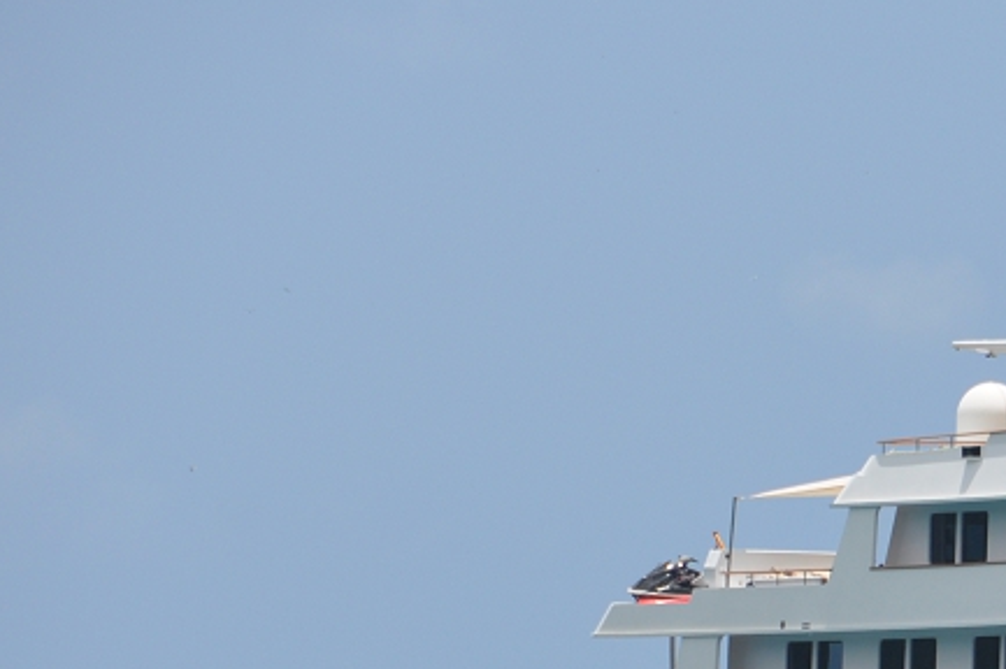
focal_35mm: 709
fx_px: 19797
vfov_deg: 1.9
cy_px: 599
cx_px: 1027
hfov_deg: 2.9
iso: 200
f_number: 8
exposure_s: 1/1000
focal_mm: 200
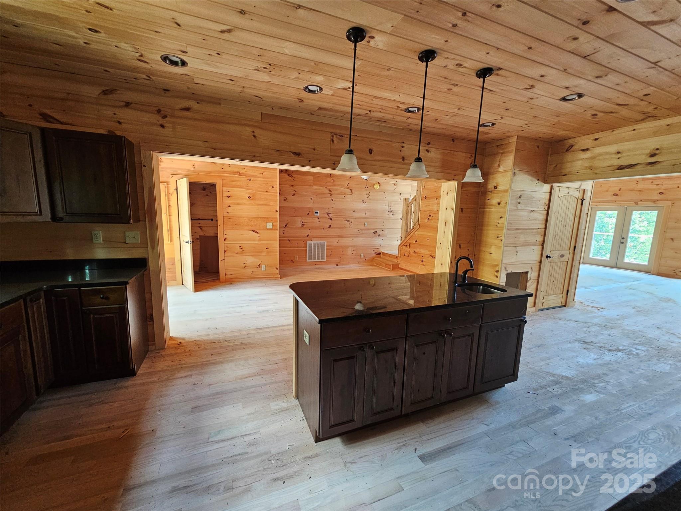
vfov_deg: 89.9
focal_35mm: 13
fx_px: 256
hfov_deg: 106.2
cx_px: 340
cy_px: 256
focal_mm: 2.2
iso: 320
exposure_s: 1/40
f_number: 2.2
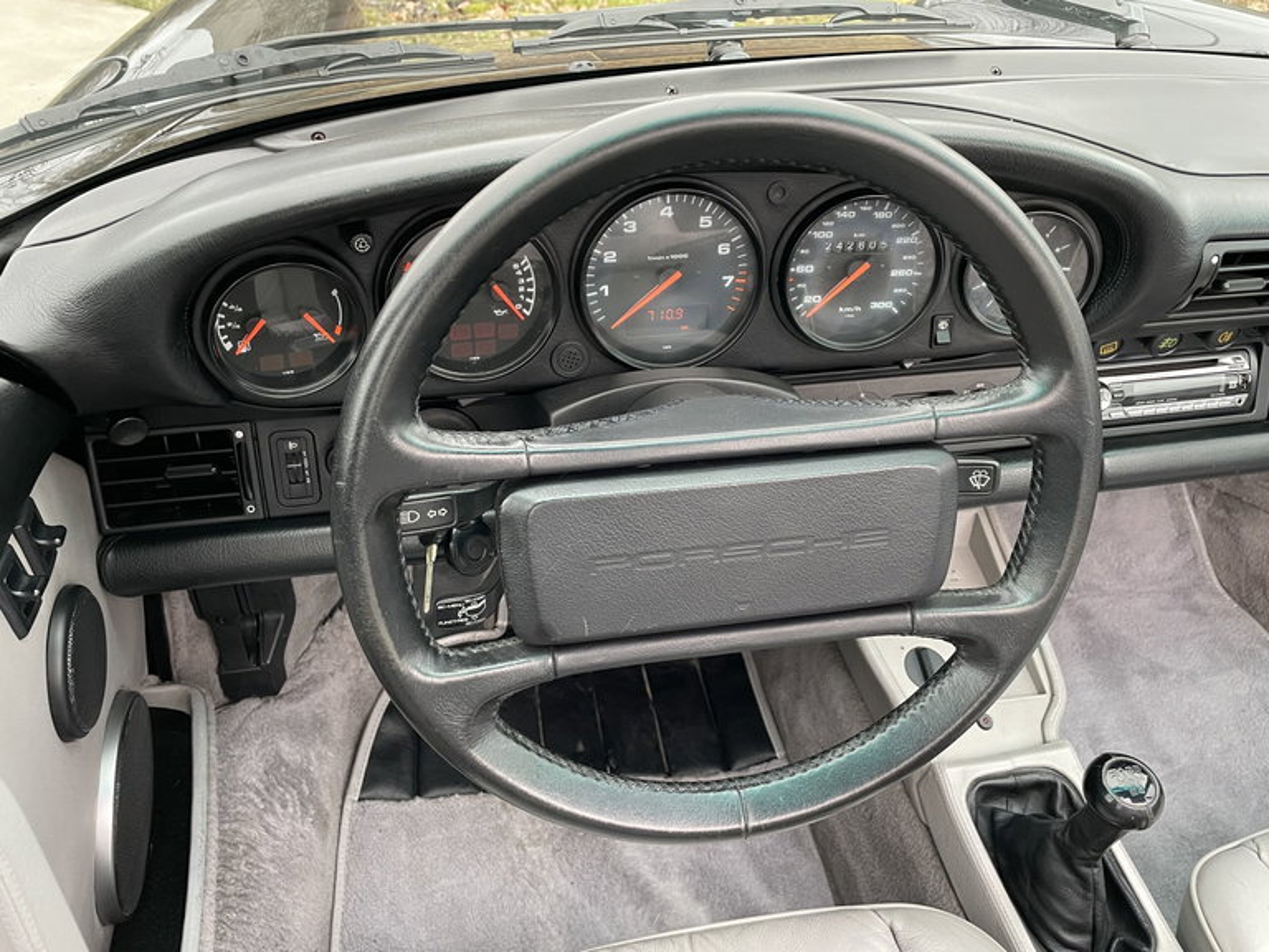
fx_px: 953
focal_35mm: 26
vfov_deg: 53.1
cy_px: 476
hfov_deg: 67.3
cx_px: 634
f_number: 1.6
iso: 160
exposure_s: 1/60
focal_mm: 4.2
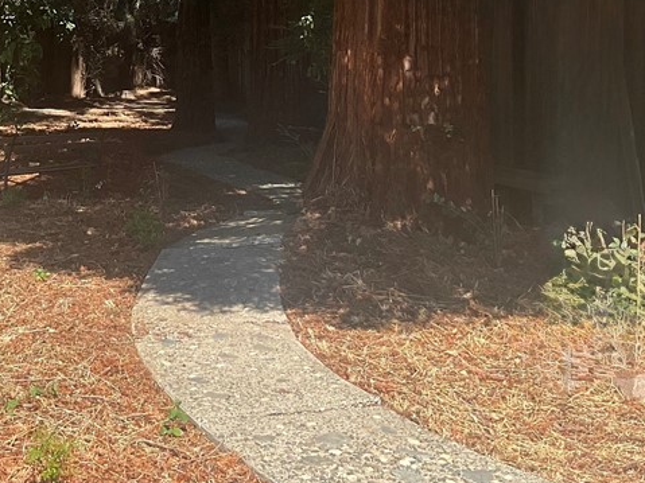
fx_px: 1155
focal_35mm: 62
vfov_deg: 22.8
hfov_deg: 30.1
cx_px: 85
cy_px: 7
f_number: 1.8
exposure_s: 1/500
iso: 16
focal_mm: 3
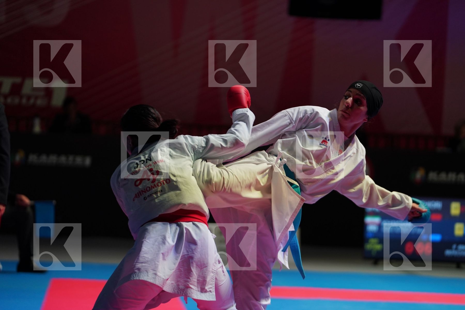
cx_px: 232
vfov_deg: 11.6
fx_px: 1524
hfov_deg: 17.3
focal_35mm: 118
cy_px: 155
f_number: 2.8
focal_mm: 118
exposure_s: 1/1000
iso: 1600
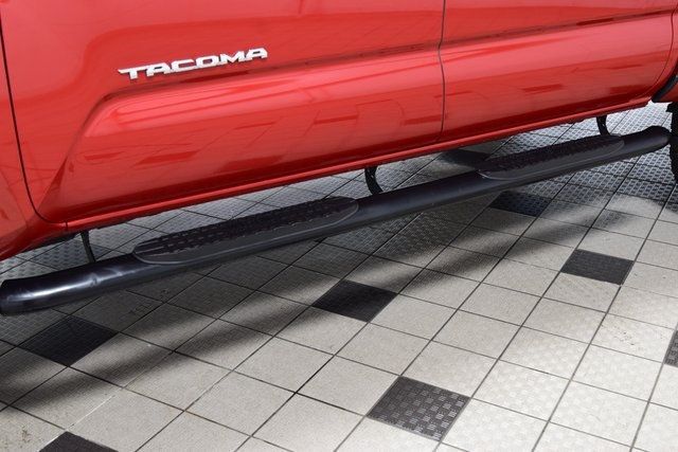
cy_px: 226
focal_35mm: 45
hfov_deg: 43.6
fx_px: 848
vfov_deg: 29.9
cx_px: 339
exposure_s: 1/15
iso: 1100
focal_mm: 30
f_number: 6.3
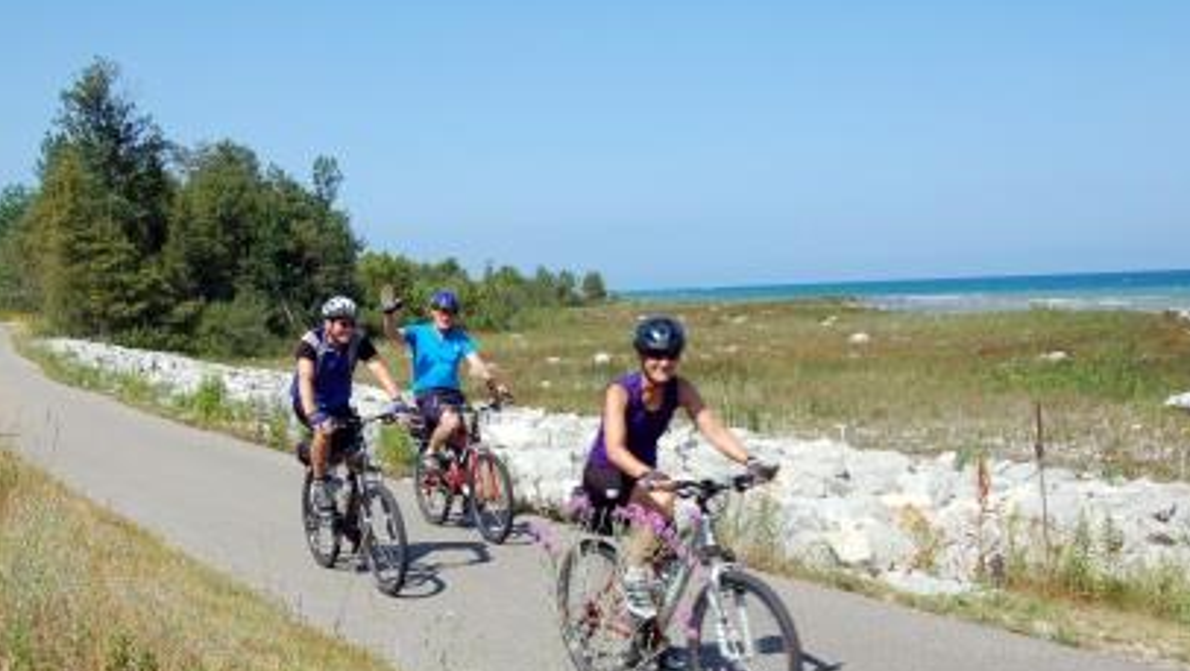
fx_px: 1421
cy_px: 419
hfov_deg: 45.4
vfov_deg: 26.5
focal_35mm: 45
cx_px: 560
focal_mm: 26
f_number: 10
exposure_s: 1/250
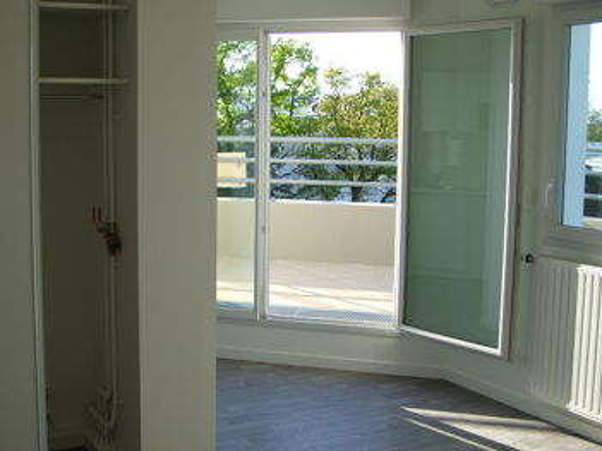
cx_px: 247
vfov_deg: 28.0
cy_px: 238
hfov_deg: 36.7
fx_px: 904
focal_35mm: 52
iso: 50
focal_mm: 7.8
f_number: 2.8
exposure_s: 1/228
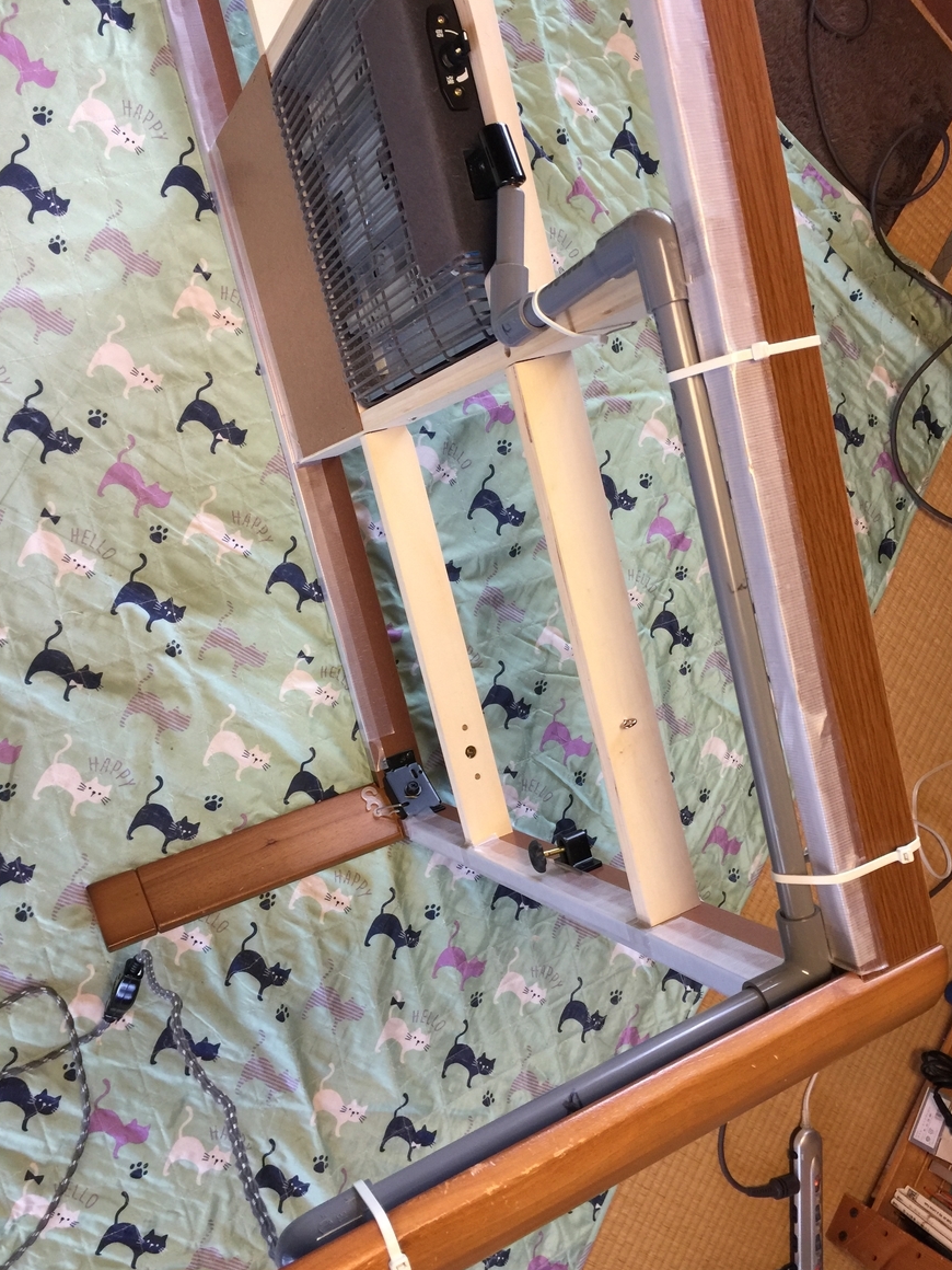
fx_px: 1100
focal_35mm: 30
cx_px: 489
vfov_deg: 60.0
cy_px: 654
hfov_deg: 46.8
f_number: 2.2
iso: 50
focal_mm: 4.15
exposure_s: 1/15
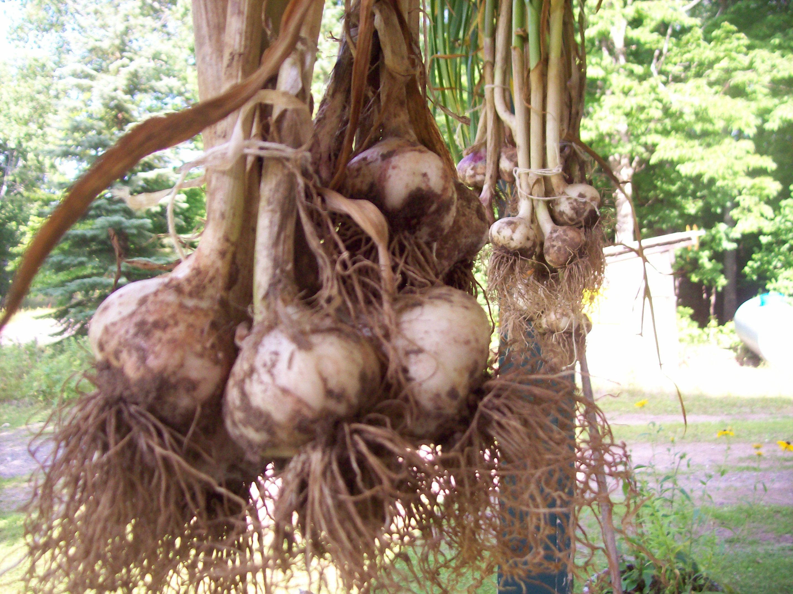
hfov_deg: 51.4
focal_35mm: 36
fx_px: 824
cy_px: 297
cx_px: 396
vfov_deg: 39.6
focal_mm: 6
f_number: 2.7
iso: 80
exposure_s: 1/108
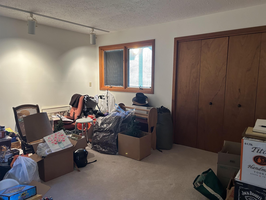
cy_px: 100
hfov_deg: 67.3
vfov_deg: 53.1
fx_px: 200
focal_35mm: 26
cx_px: 133
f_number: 1.5
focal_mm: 5.7
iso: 250
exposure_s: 1/60
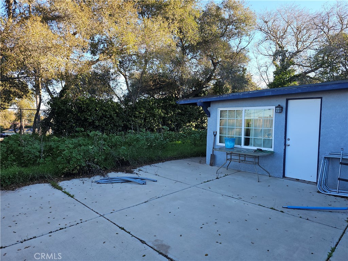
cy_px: 130
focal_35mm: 23
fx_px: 231
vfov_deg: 58.9
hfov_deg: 73.9
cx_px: 174
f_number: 1.7
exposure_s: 1/120
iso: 12
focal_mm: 6.3
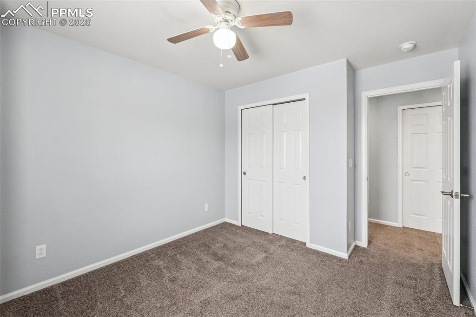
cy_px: 158
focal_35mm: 15
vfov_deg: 77.3
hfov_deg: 100.4
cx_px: 238
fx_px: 198
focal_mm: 10
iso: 640
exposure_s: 1/30
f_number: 9
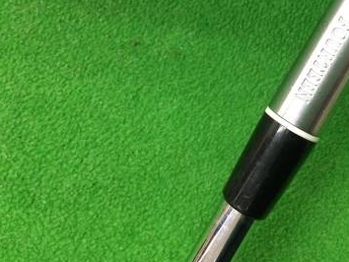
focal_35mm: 56
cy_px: 45
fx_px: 565
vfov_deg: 25.6
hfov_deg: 33.6
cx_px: 265
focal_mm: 3.3
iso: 160
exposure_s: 1/30
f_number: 2.4
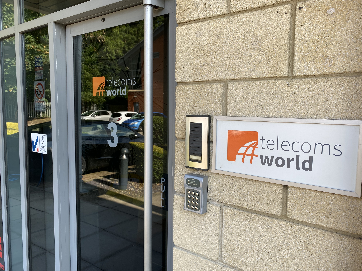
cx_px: 181
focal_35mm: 26
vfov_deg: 53.1
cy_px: 136
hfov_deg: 67.3
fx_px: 272
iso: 32
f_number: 1.8
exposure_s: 1/358
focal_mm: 4.25
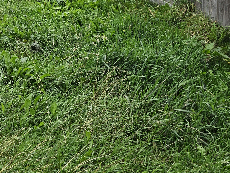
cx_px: -28
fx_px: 385
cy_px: -2
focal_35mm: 58
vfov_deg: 24.1
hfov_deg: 29.7
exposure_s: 1/267
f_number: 1.7
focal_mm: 6.3
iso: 10
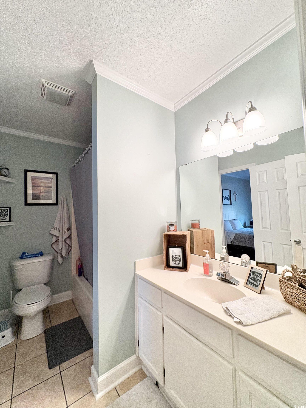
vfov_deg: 102.1
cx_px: 153
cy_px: 204
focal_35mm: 14
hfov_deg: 85.7
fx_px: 165
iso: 125
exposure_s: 1/60
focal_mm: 2.22
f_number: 2.2
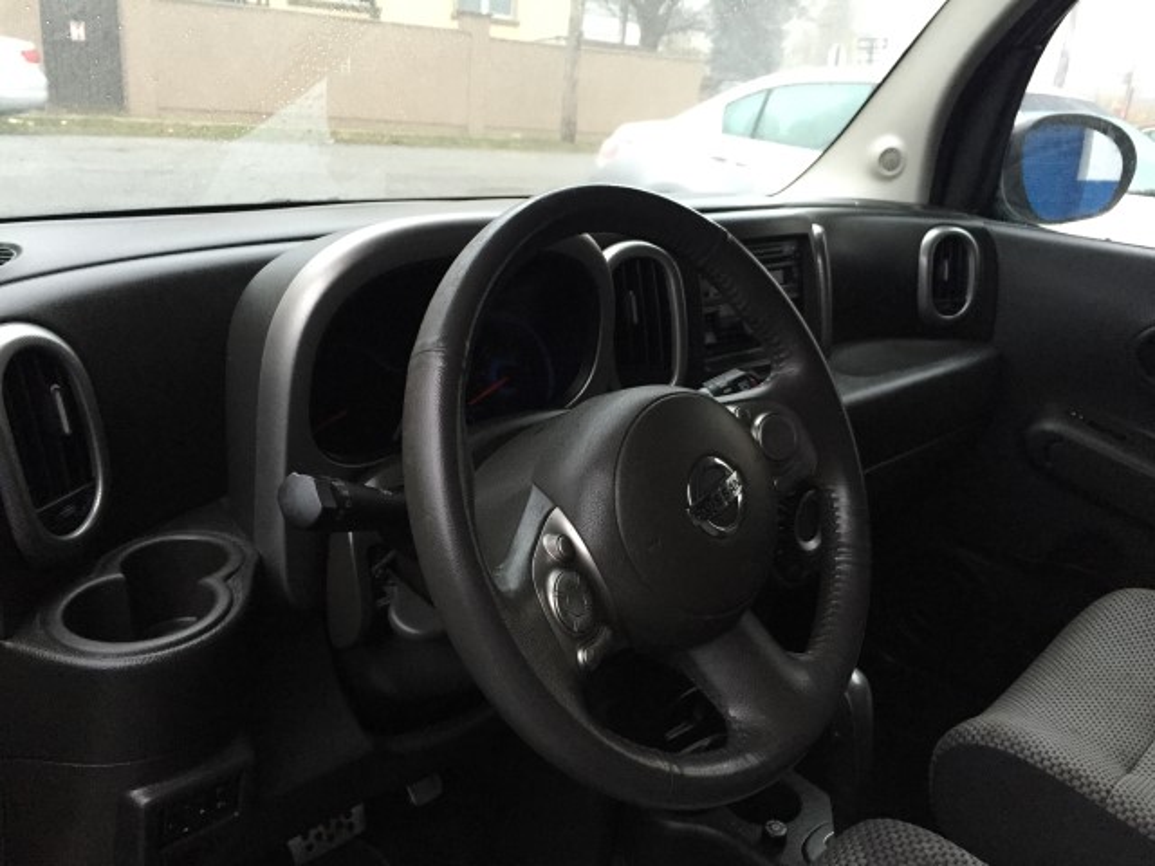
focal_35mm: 29
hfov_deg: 61.7
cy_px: 433
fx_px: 968
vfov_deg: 48.2
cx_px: 578
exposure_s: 1/30
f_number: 2.2
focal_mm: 4.15
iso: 250
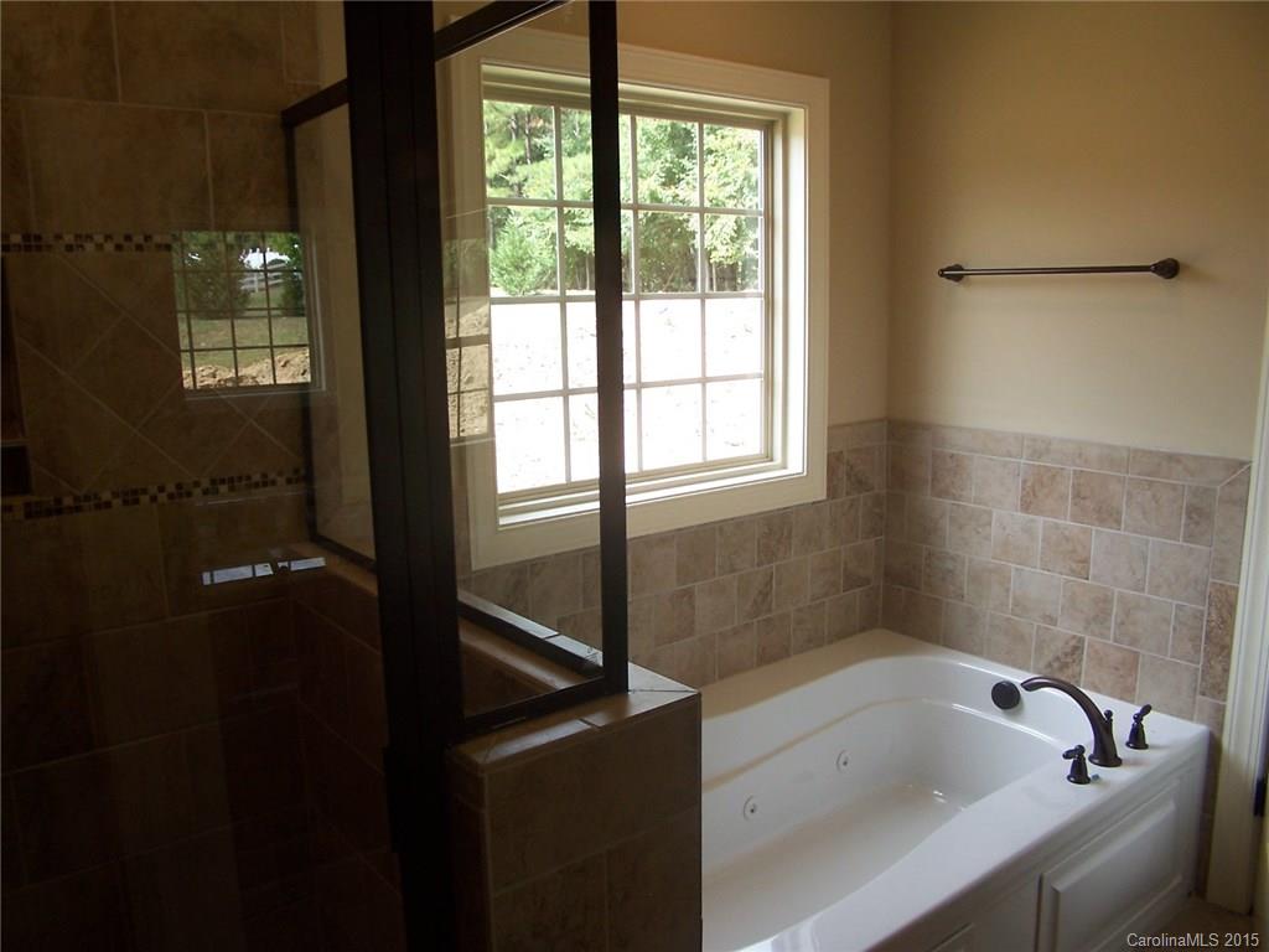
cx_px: 634
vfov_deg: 37.7
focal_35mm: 38
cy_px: 476
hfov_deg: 49.0
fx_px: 1393
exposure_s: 1/60
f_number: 2.8
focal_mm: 6.3
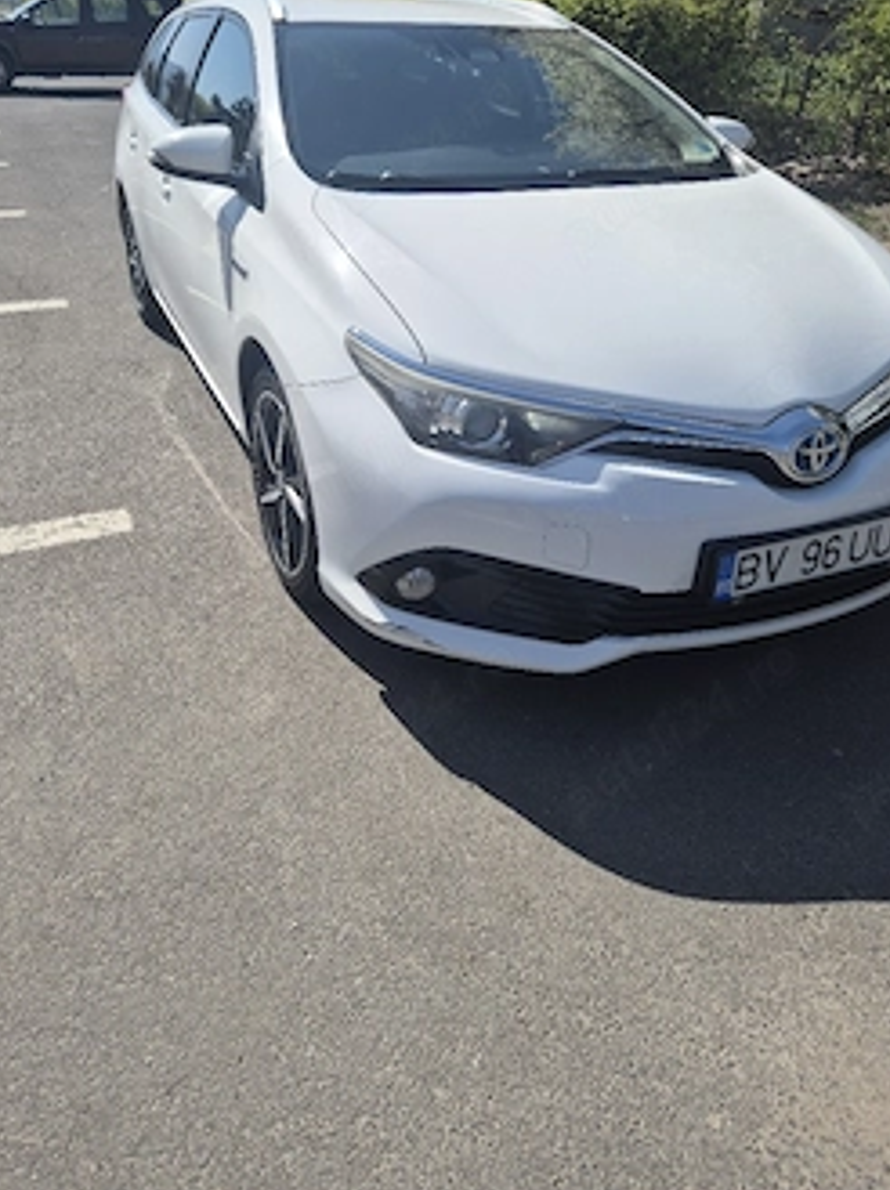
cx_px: 470
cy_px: 492
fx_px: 962
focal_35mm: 28
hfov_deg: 49.6
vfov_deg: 63.1
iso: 25
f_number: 1.8
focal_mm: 5.4
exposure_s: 1/2500
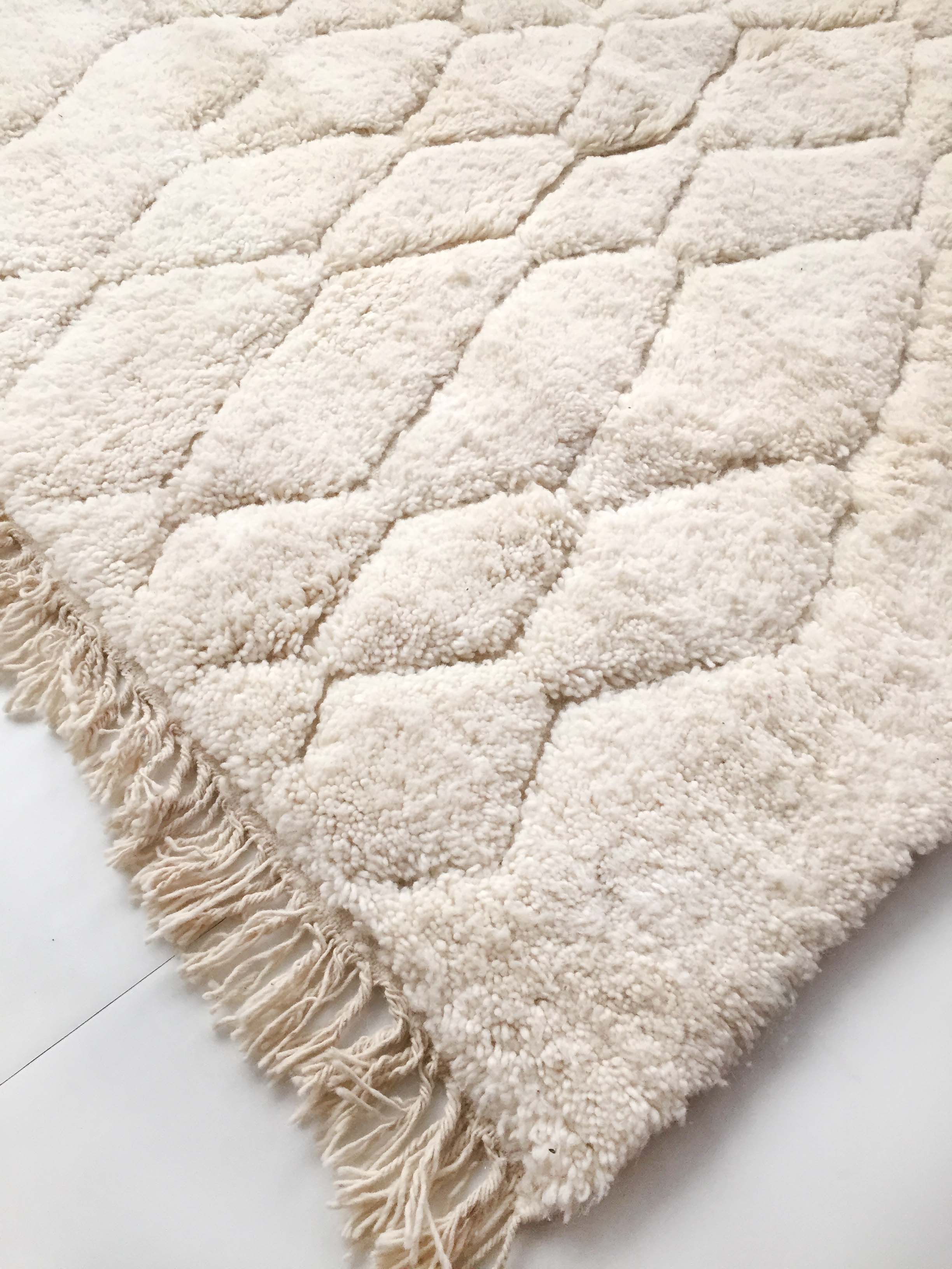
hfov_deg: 48.2
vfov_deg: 61.7
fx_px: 1063
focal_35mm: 29
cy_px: 634
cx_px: 476
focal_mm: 4.15
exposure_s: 1/33
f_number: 2.2
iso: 64
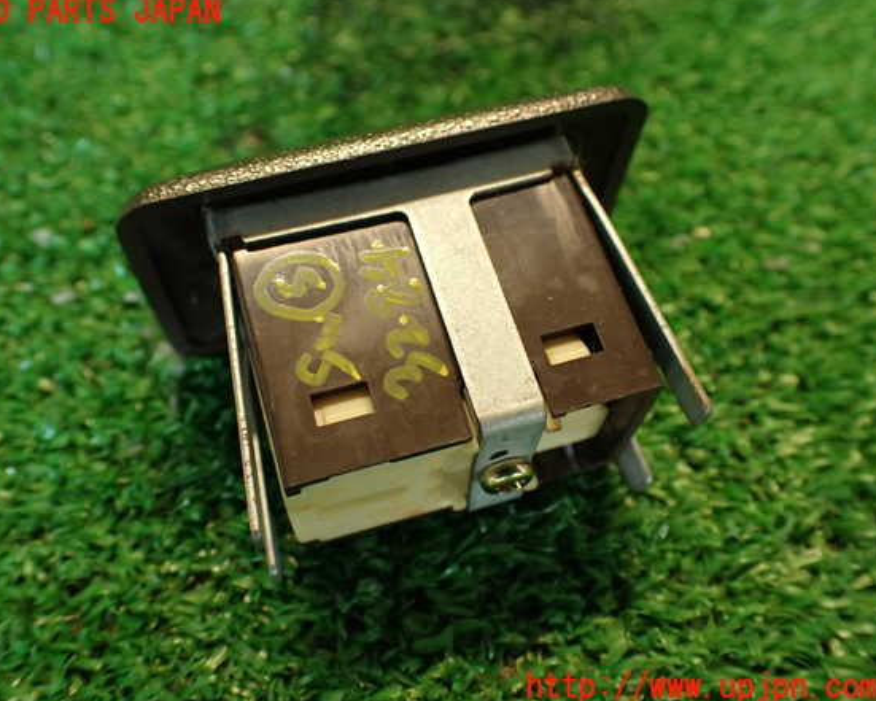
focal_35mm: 34
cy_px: 350
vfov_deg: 43.4
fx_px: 882
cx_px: 409
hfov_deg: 52.8
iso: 250
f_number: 2.4
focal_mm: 5.79
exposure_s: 1/30
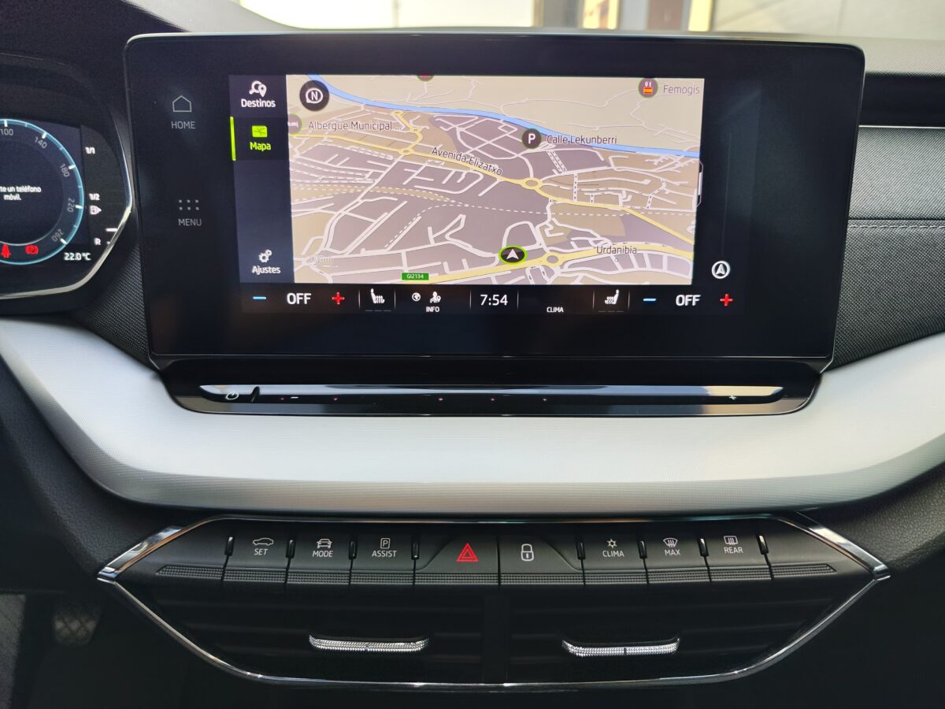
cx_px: 472
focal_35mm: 23
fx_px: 628
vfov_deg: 58.9
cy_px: 354
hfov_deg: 73.9
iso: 105
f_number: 1.69
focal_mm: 7.01
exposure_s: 1/100
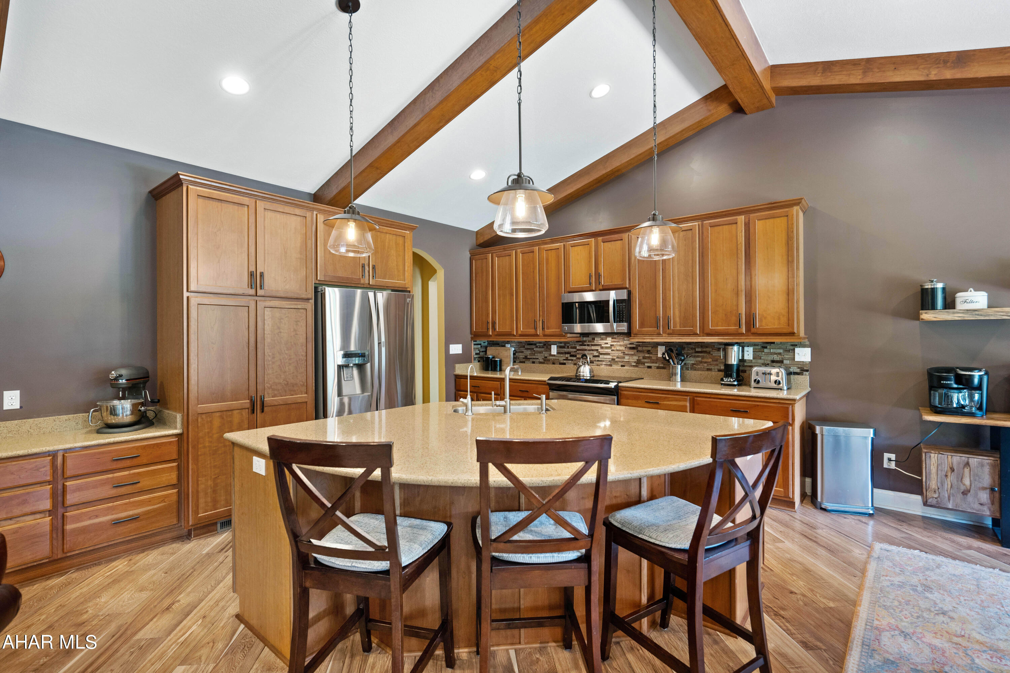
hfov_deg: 96.7
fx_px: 449
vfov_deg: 73.7
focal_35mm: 16
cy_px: 336
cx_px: 505
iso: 250
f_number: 2.8
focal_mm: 16
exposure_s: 1/30
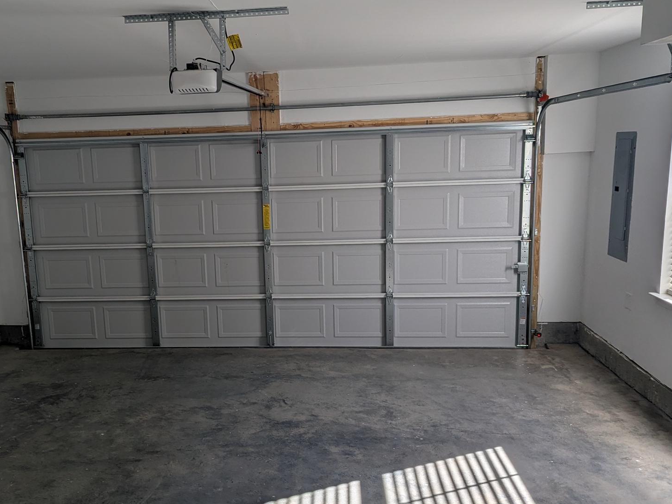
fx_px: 660
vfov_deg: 41.8
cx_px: 274
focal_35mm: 34
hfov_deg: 53.6
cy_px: 259
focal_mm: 6.81
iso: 43
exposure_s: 1/203
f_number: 1.85
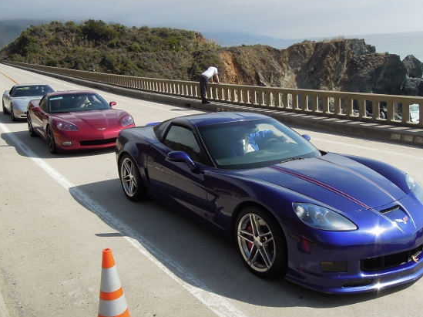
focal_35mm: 35
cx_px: 218
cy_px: 122
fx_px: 427
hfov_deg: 52.6
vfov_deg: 40.4
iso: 160
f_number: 3.5
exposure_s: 1/1600
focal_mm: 4.3
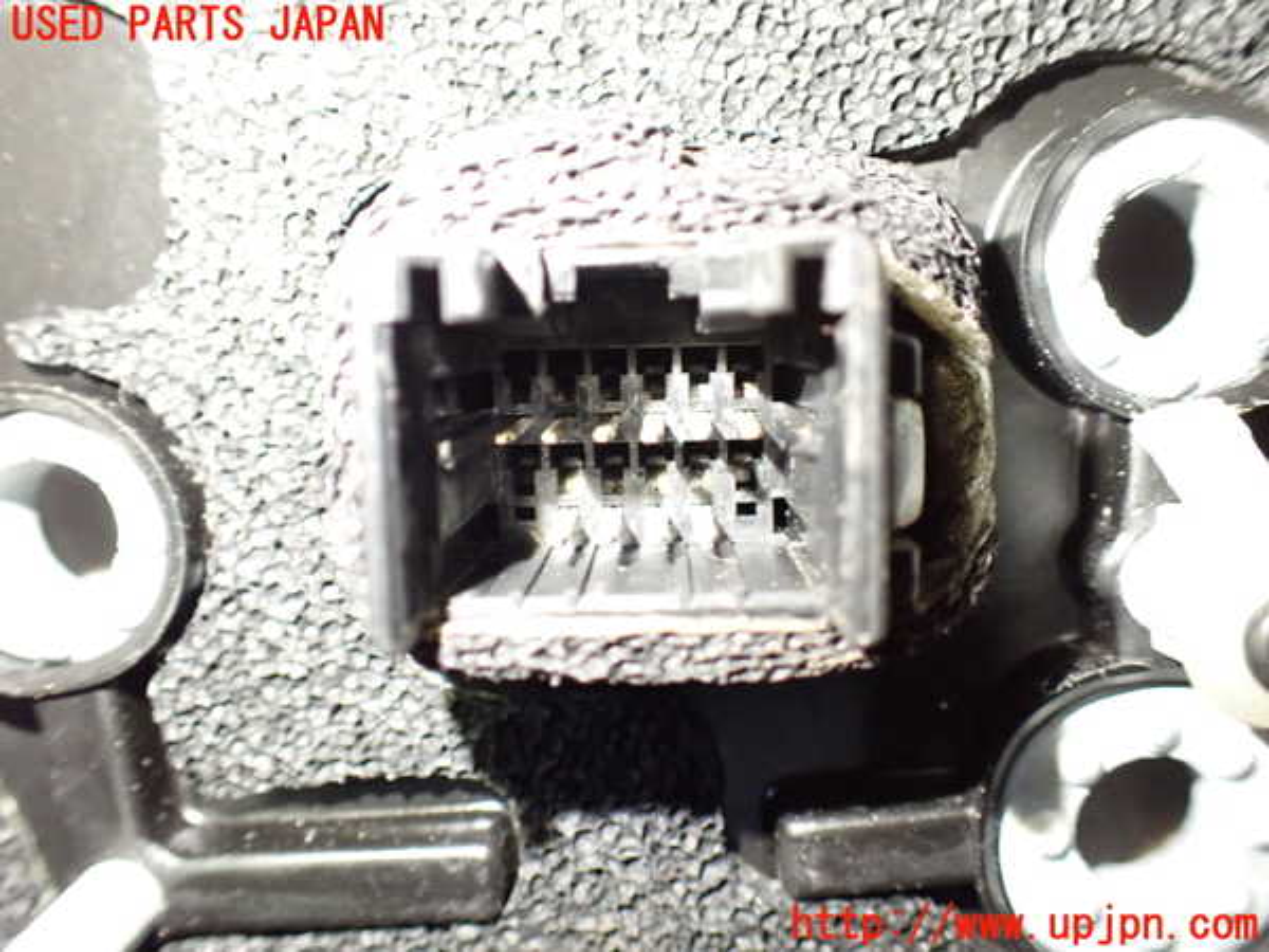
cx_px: 634
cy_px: 476
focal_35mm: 30
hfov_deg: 60.0
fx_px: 1100
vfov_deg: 46.8
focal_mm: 5.4
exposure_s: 1/30
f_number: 2.3
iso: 1000
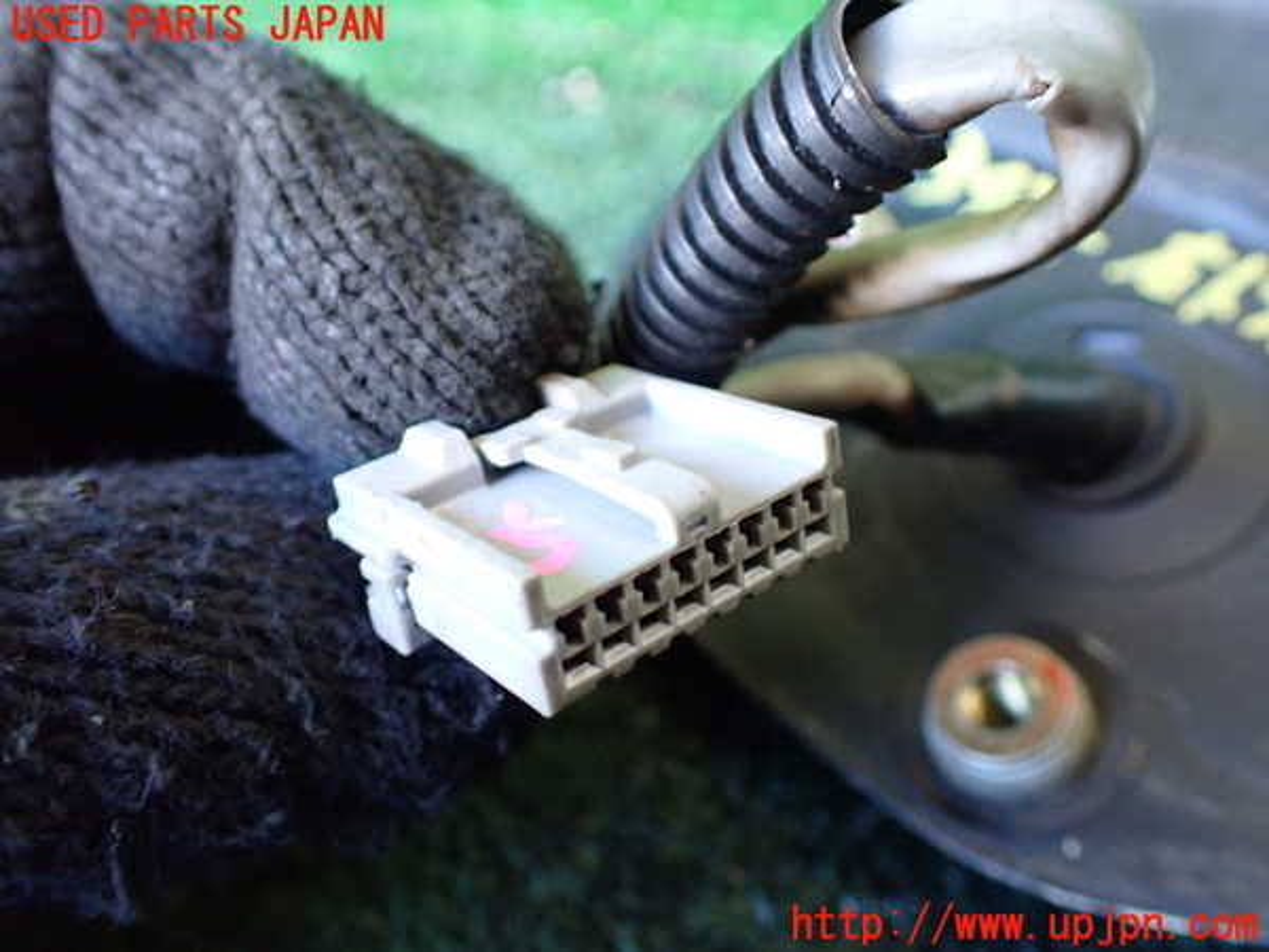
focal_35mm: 30
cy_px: 476
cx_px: 634
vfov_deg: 46.8
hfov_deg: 60.0
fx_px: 1100
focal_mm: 5.4
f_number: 2.3
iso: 800
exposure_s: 1/50
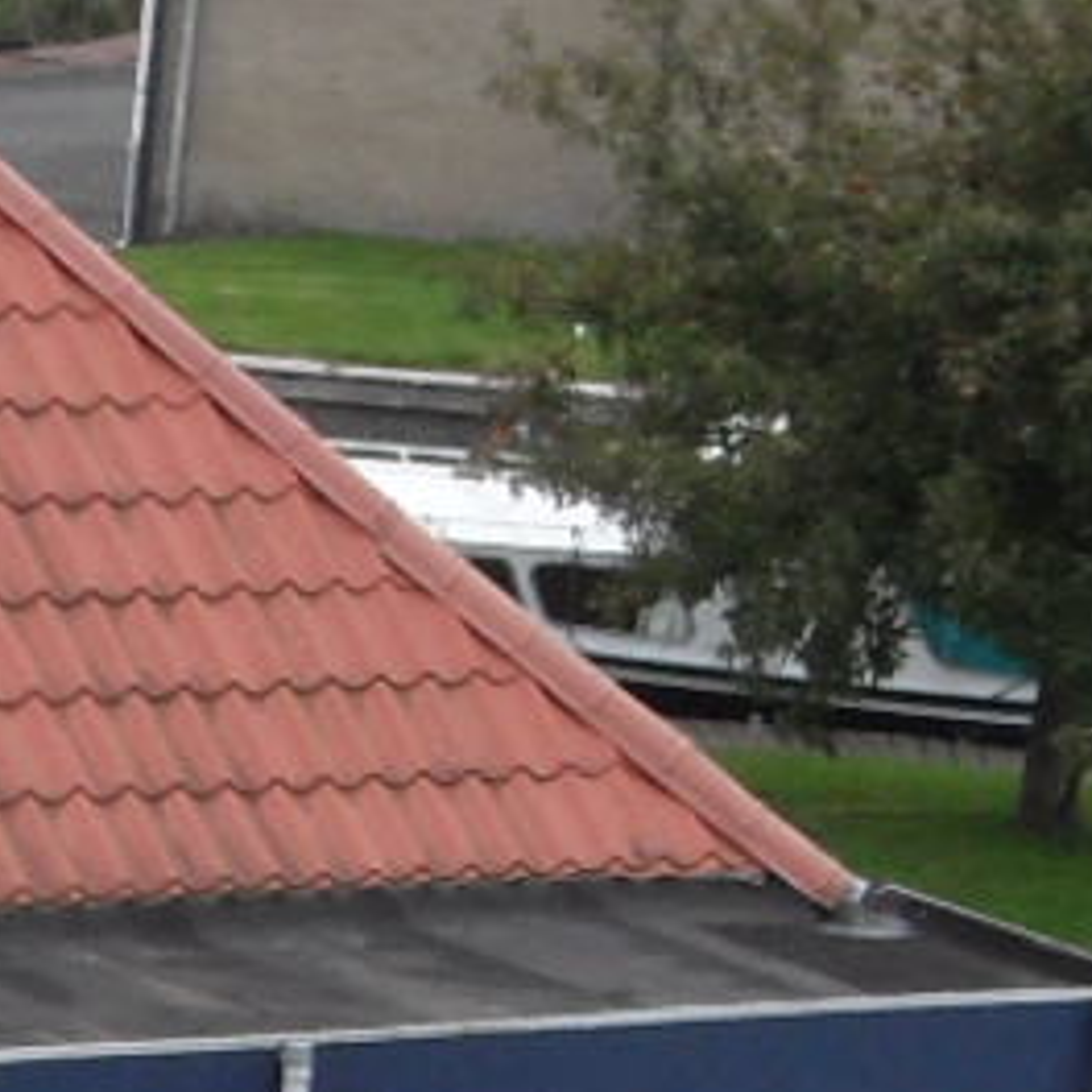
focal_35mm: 274
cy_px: 1253
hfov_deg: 5.9
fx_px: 9779
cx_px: -2349
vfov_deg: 6.4
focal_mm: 6.5
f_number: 3.6
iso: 80
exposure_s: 1/180
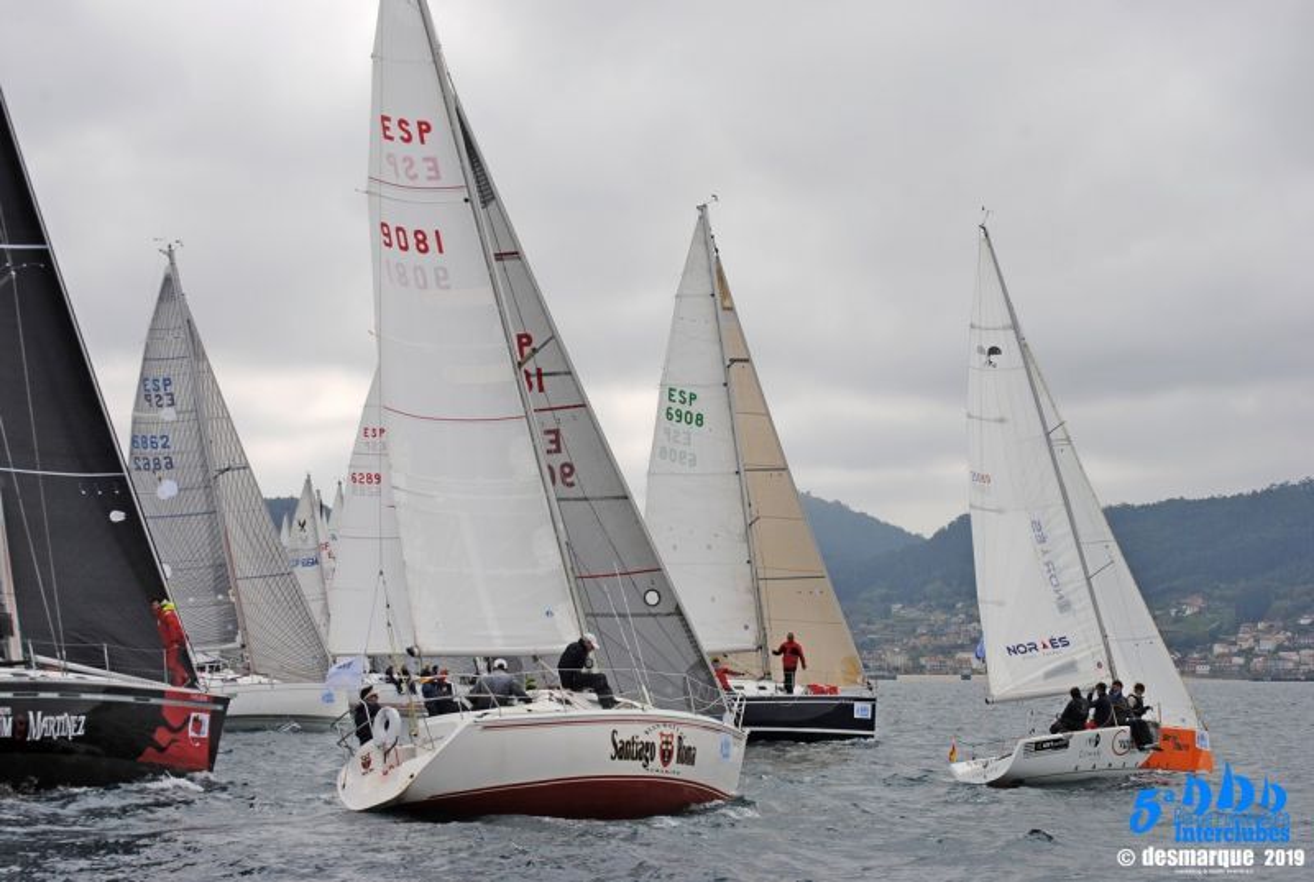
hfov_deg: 24.6
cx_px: 657
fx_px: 3017
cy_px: 441
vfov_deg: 16.6
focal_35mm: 82
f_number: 9
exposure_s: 1/320
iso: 100
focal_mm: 55
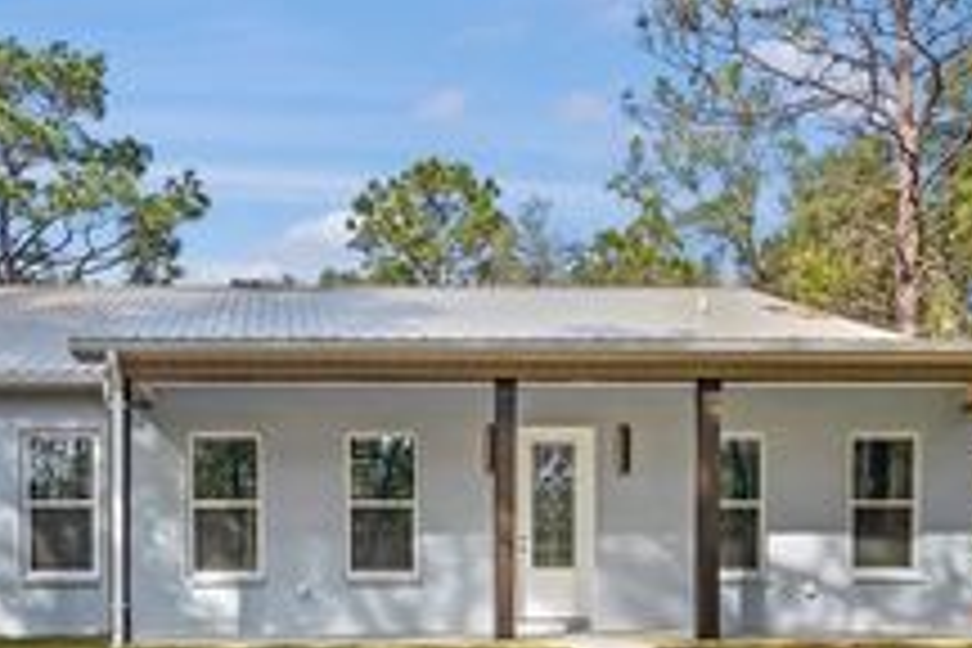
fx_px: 999
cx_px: 292
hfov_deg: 50.5
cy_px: 596
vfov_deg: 33.8
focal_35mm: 37
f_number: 8
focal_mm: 16
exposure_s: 1/125
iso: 400
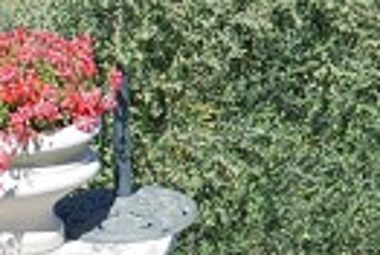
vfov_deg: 2.7
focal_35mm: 503
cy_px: -236
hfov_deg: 4.0
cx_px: 853
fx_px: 5322
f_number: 8
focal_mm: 55
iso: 100
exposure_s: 1/250
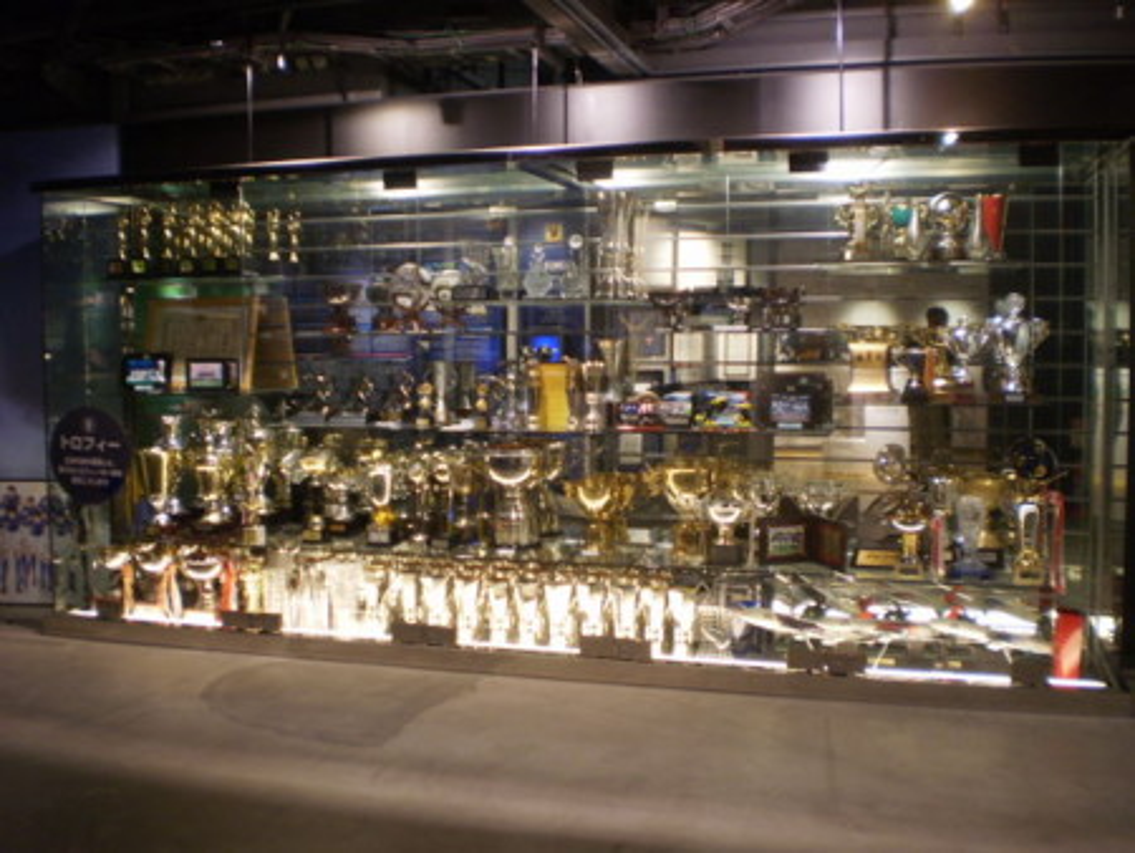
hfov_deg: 51.3
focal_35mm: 36
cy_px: 426
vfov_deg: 39.7
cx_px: 568
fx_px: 1181
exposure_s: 1/10
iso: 125
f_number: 3.1
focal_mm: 6.3
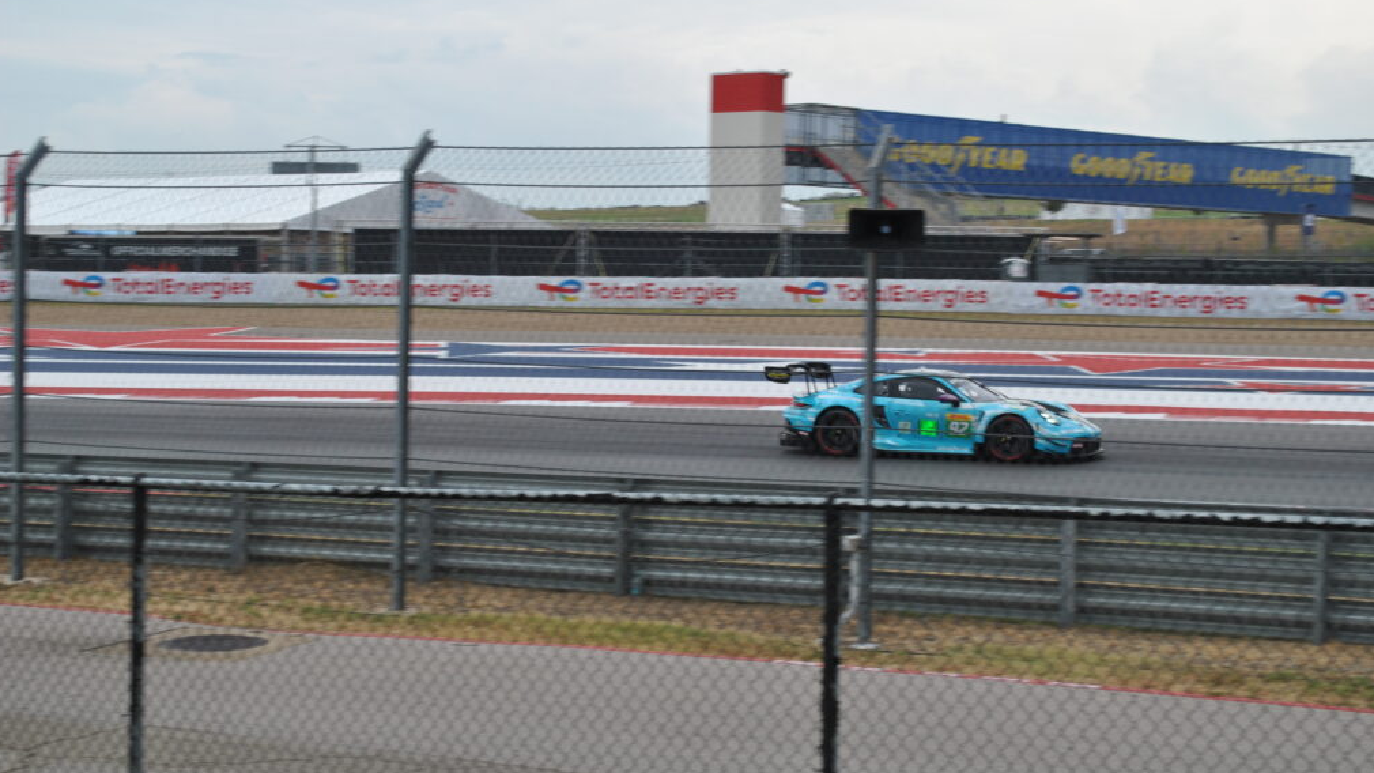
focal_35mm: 67
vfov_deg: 18.0
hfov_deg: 31.4
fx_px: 2441
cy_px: 350
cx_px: 682
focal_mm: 42
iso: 100
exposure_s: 1/200
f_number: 7.1
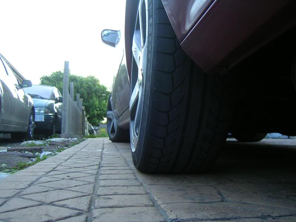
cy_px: 111
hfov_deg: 51.4
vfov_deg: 39.7
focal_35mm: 36
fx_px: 308
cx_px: 148
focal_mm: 5.6
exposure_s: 1/50.4
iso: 96
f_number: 2.8
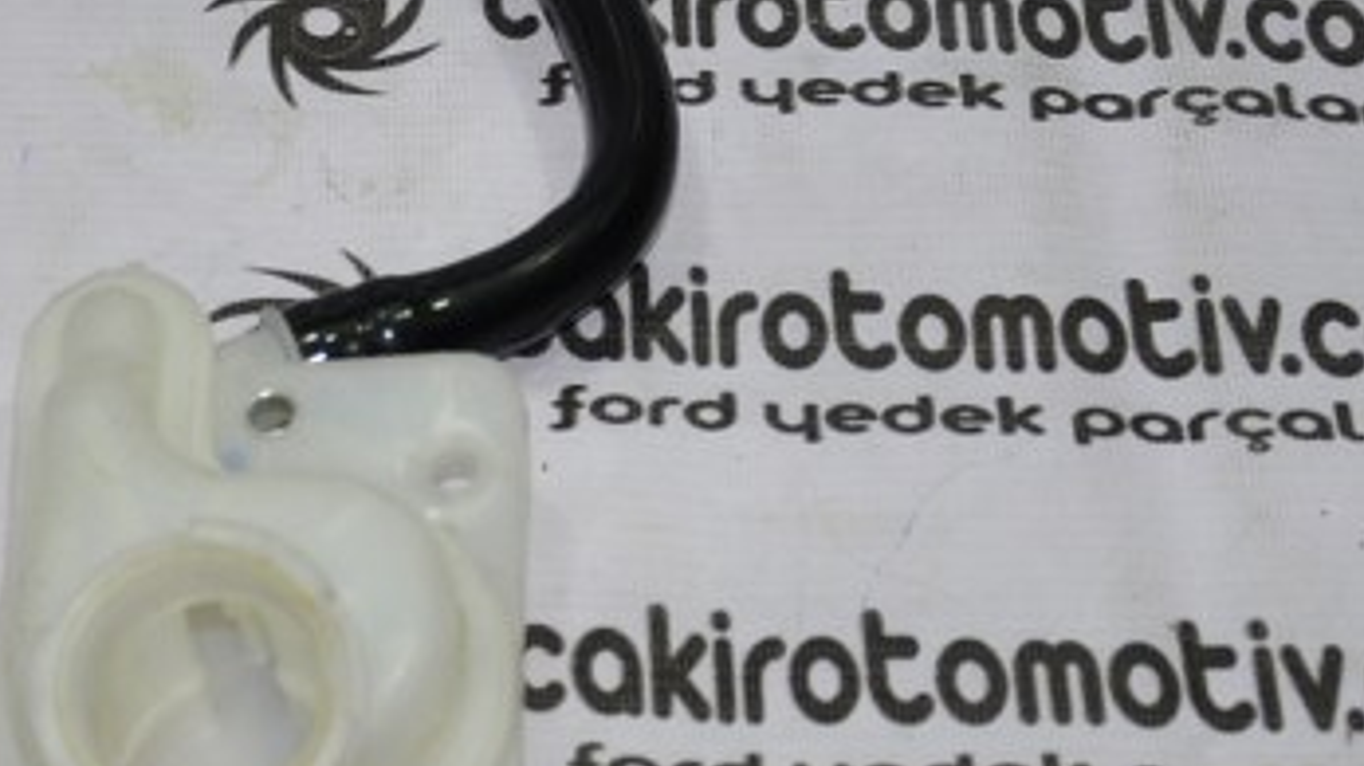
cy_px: 216
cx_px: 197
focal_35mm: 142
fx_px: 5148
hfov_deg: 15.0
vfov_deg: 8.5
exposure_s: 1/100
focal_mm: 35
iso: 200
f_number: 4.5
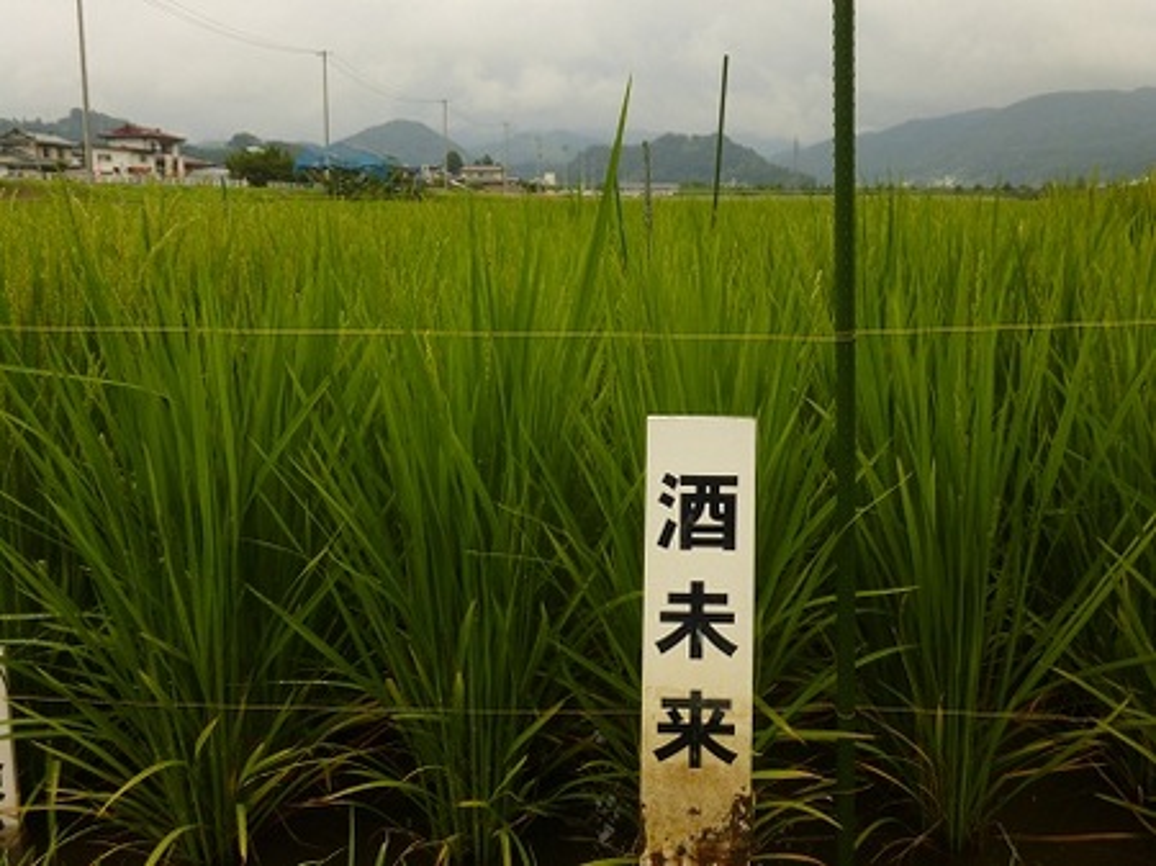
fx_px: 1202
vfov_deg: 39.6
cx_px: 578
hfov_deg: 51.4
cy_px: 433
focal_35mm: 36
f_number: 3.6
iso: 100
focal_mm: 6.5
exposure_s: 1/1000
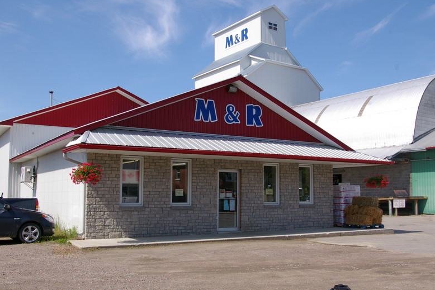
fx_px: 447
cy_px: 142
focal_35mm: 37
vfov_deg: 36.0
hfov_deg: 51.9
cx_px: 223
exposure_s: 1/250
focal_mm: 24
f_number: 11
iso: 200
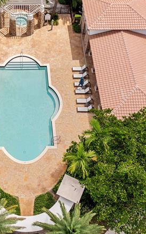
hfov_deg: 24.3
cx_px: 21
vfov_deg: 38.7
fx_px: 331
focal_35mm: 52
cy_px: 95
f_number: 2.8
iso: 200
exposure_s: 1/2000
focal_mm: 10.26
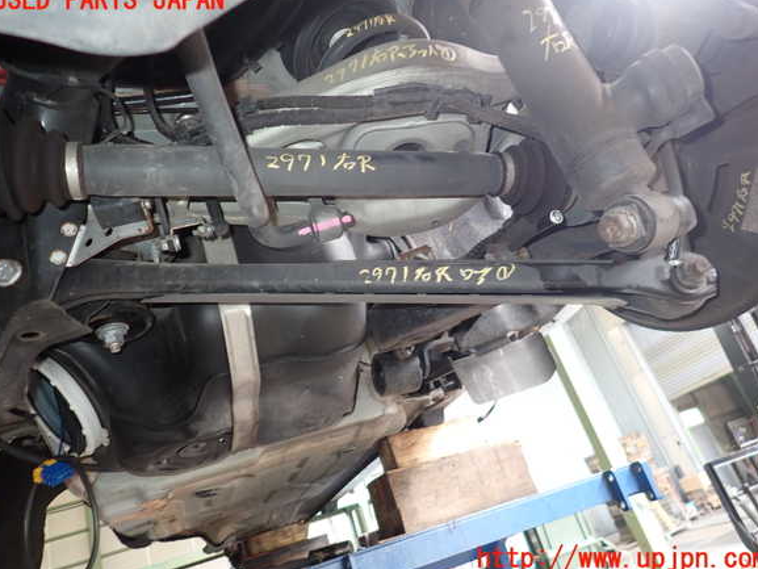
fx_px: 569
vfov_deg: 53.1
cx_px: 380
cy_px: 280
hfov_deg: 67.3
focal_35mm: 26
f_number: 2
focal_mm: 4.5
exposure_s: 1/30
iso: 200
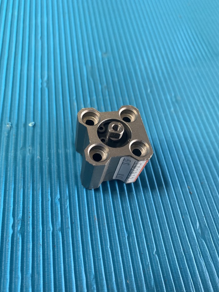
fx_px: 219
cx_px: 110
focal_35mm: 26
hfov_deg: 53.1
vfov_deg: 67.3
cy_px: 146
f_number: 1.8
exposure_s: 1/40
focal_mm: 4.25
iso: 400
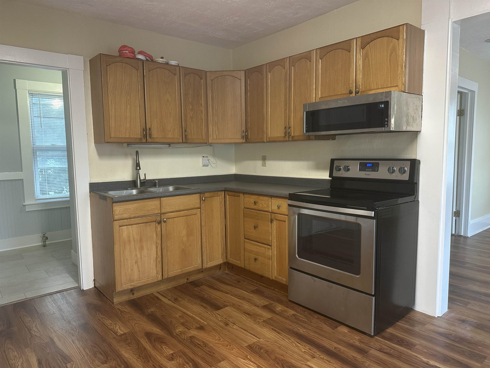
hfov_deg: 71.6
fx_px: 340
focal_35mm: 24
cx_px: 245
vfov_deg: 56.8
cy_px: 184
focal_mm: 6.86
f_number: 1.78
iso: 200
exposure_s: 1/75
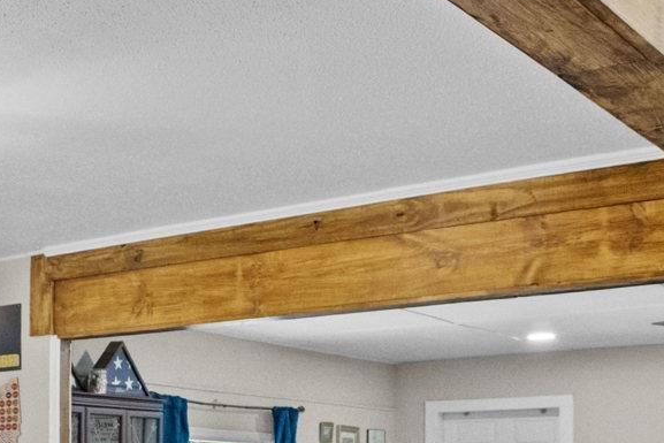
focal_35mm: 65
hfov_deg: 25.2
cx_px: -272
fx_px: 1199
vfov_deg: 20.0
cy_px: 491
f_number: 4.5
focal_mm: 10
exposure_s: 1/10
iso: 640
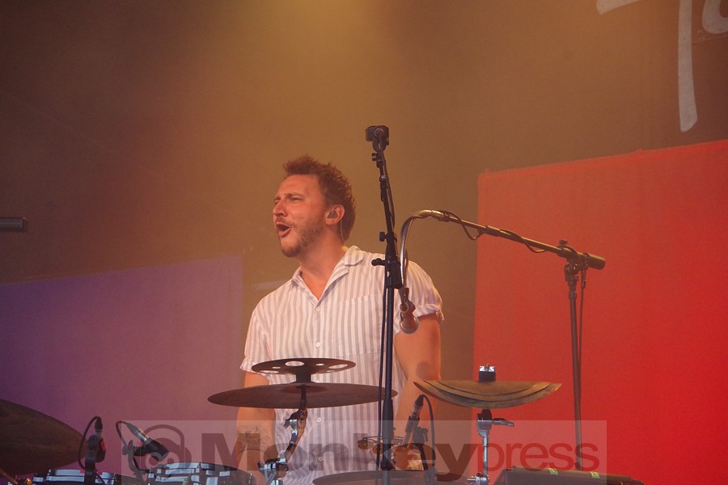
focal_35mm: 150
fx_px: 3033
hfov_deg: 13.7
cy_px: 242
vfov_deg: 9.1
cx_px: 364
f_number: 8
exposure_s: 1/500
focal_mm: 100
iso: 3200
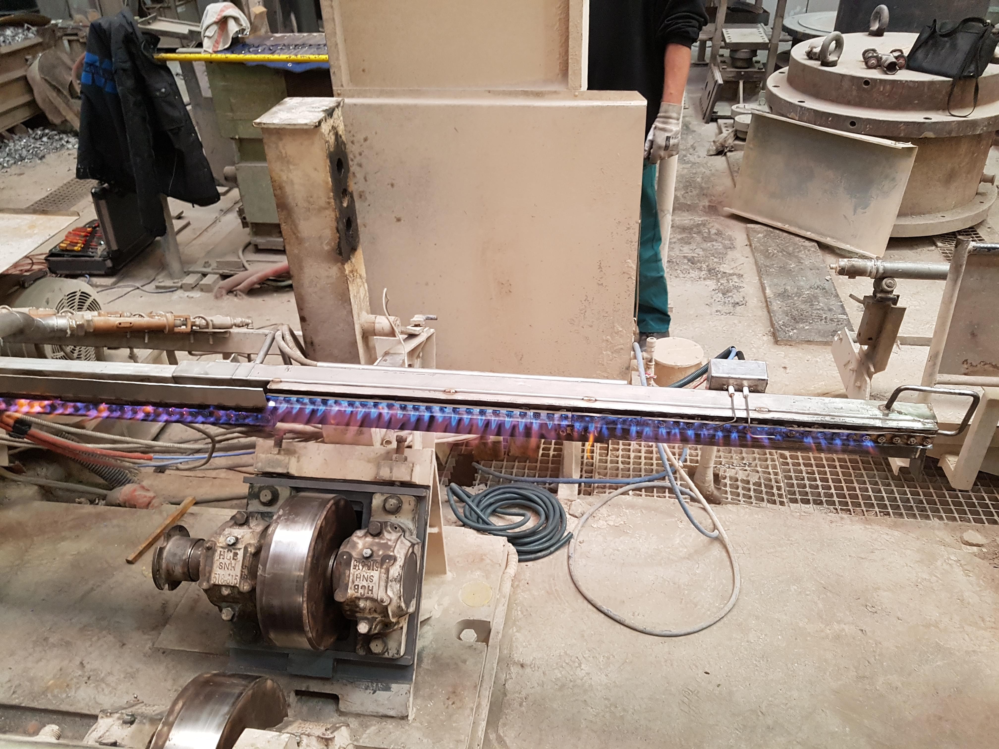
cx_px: 500
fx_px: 750
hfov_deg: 67.3
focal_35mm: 26
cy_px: 374
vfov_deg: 53.1
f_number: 1.7
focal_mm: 4.2
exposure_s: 1/50
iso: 200
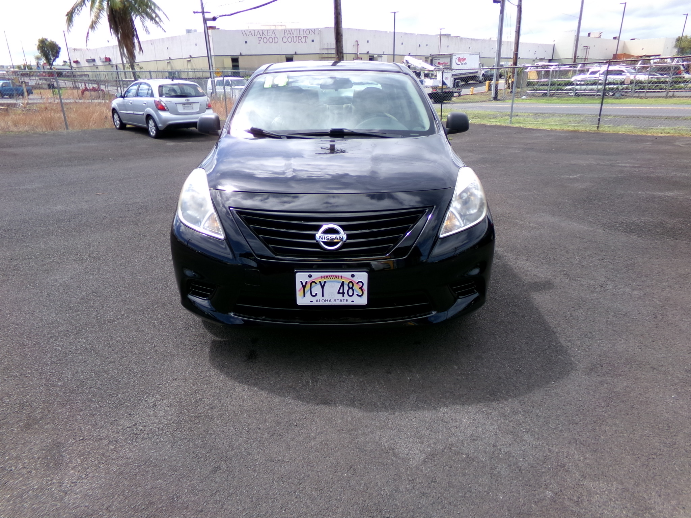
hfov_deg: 71.6
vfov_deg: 56.8
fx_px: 479
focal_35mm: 24
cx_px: 346
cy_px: 259
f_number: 3.7
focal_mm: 4.3
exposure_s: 1/500
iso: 100
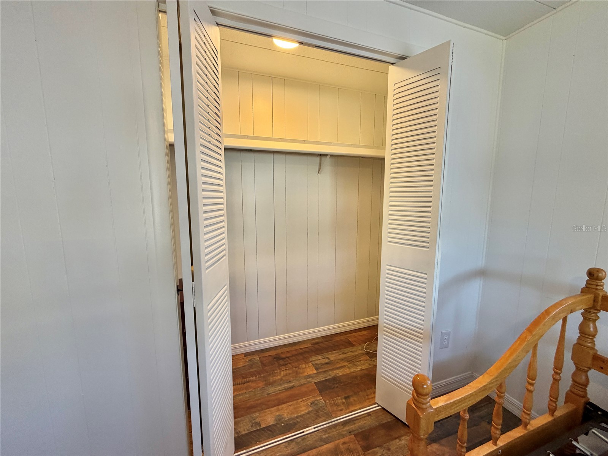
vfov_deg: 85.7
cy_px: 228
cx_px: 304
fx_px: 246
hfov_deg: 102.1
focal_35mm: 14
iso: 160
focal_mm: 2.22
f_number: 2.2
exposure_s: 1/60
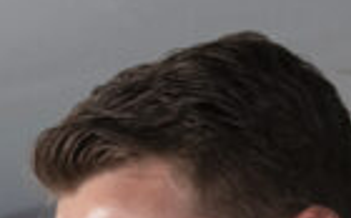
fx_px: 9627
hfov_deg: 2.1
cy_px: 803
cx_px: -203
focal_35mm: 1008
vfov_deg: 1.3
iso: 500
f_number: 4
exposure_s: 1/200
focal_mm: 135
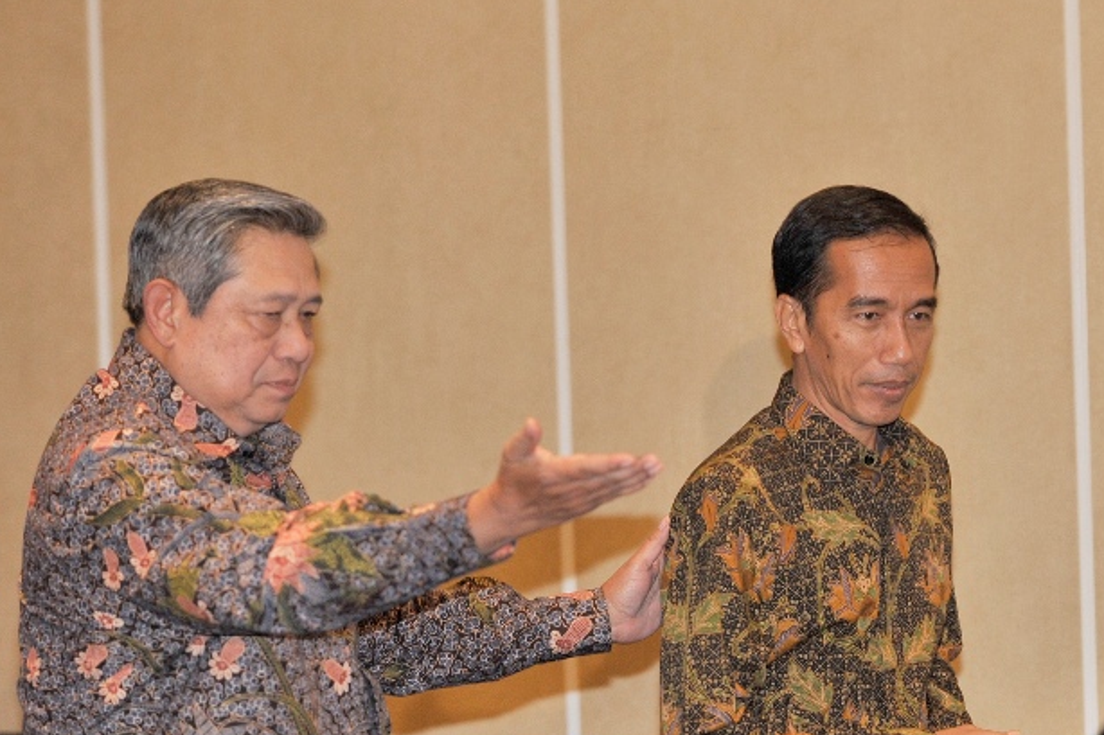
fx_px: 6622
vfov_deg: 6.4
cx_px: 886
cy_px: 536
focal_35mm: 216
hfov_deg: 9.5
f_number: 3.5
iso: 800
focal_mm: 130
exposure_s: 1/160
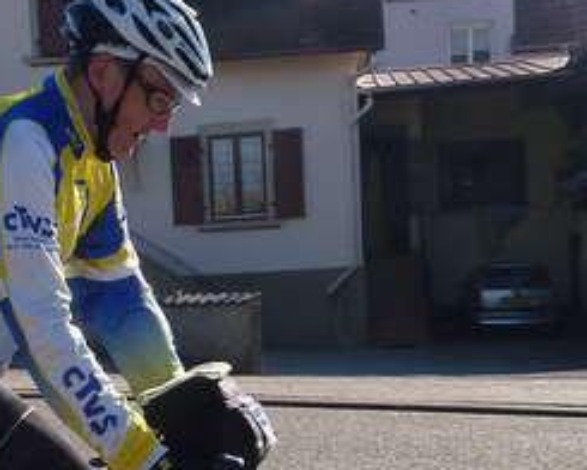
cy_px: 472
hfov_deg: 20.7
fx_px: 1581
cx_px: 79
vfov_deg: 16.5
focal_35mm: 91
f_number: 4
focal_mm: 4.4
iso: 80
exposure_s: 1/400
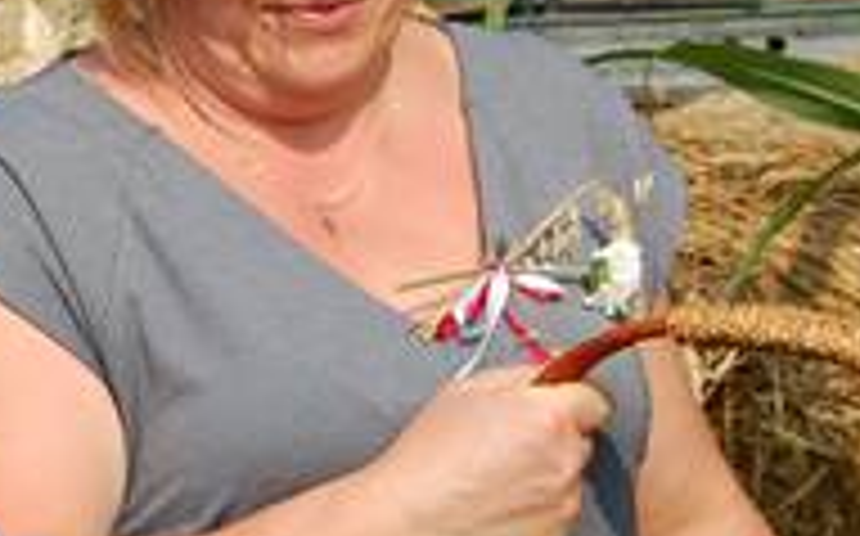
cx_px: -221
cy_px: 185
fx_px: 4072
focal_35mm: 174
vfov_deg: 7.5
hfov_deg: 11.8
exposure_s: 1/320
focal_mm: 31
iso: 200
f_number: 9
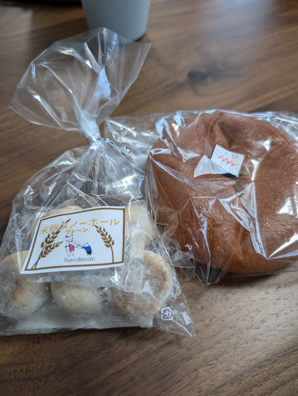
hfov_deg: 56.9
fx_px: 275
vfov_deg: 71.5
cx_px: 149
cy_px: 198
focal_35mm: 24
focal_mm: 6.9
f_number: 1.68
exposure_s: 1/75
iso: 159
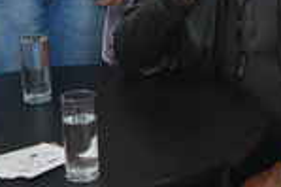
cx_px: 153
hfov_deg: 12.9
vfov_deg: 8.5
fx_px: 1240
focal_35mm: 159
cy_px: -67
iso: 400
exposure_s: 1/50
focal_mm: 26
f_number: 4.2
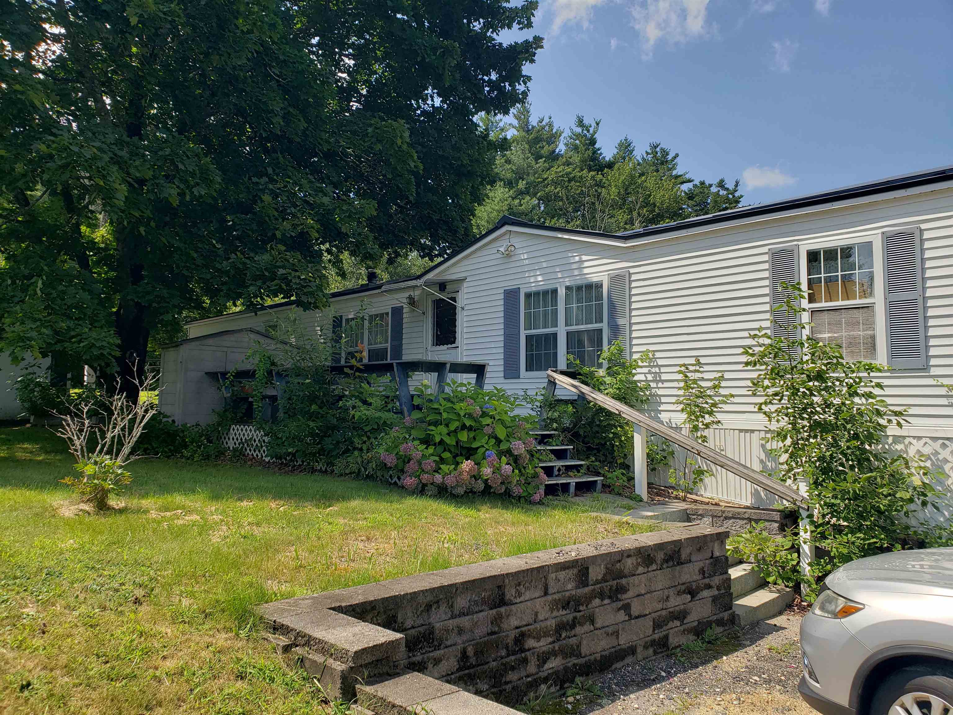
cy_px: 358
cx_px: 476
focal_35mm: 26
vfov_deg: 53.1
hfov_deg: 67.3
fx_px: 716
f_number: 2.4
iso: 50
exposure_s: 1/805
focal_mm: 4.3
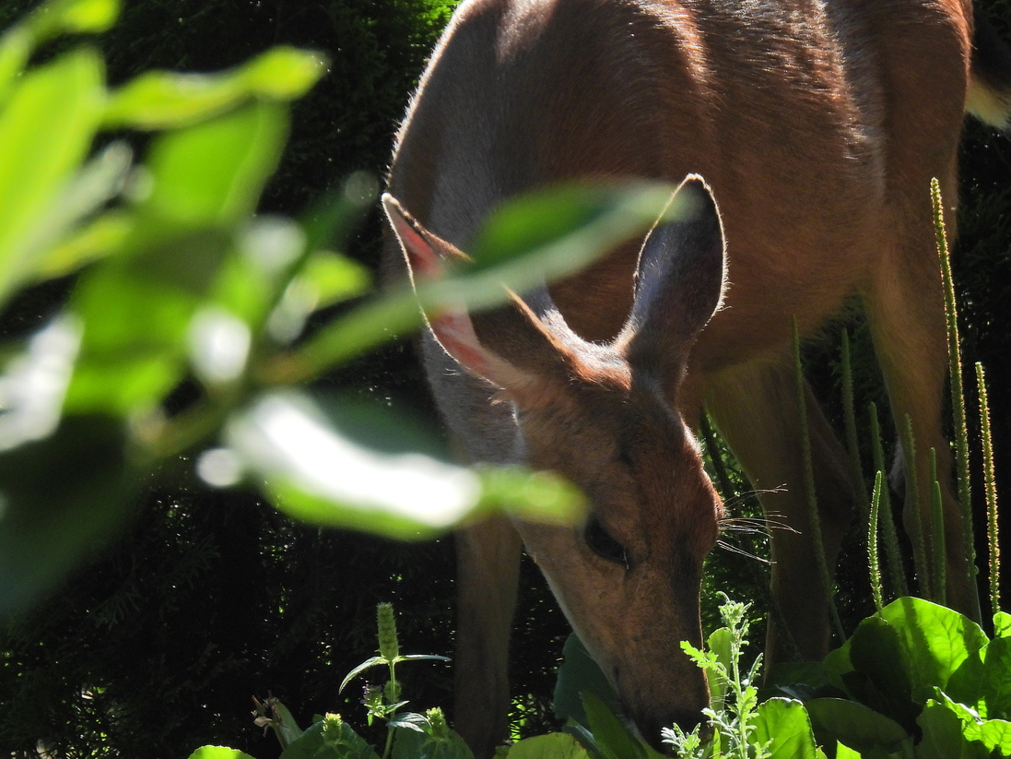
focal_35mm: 817
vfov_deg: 1.8
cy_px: 408
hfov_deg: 2.4
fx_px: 23864
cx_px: 572
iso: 280
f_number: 5.6
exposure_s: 1/500
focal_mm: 125
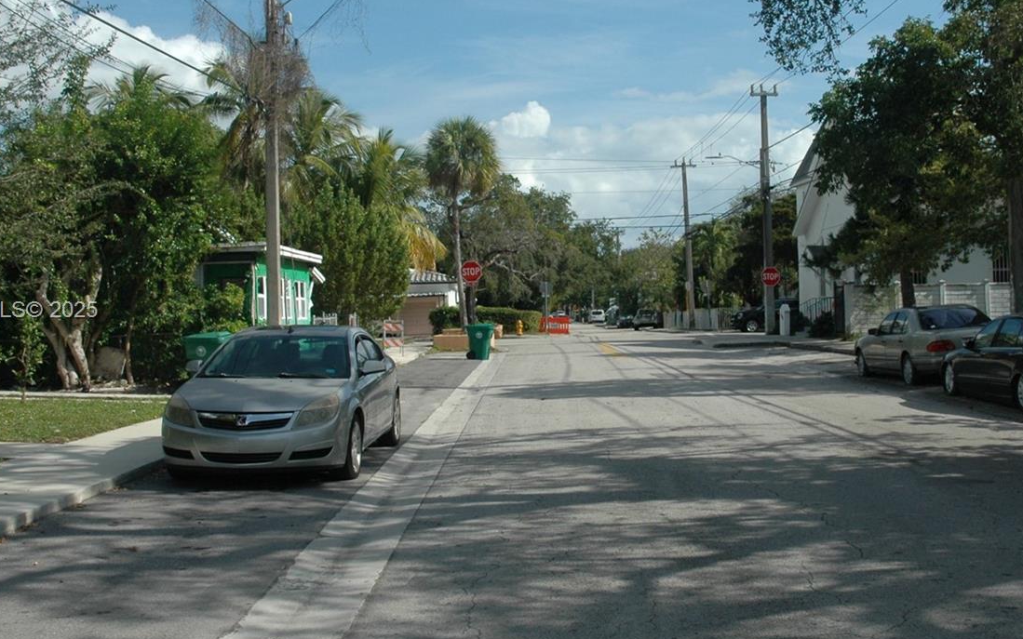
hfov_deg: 49.2
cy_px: 312
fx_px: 1115
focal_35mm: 40
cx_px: 553
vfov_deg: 32.0
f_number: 11
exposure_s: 1/500
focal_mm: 18
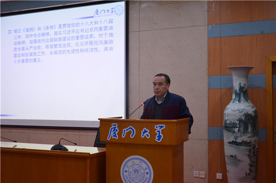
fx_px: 367
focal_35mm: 48
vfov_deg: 28.0
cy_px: 92
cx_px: 138
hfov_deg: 41.2
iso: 2500
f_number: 5
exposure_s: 1/100
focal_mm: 32
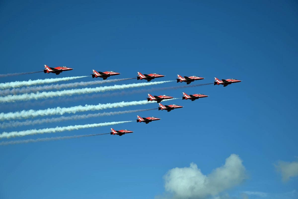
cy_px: 100
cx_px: 149
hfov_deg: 20.6
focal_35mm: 99
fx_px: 819
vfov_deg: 13.8
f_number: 7.1
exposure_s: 1/800
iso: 100
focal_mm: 66
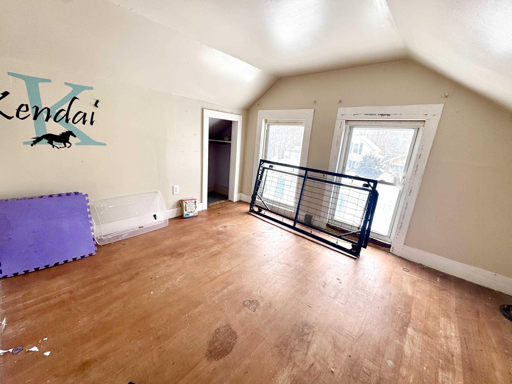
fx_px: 207
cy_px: 192
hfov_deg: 102.1
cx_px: 256
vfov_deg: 85.7
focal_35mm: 14
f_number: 2.2
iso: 40
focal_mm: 2.22
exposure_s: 1/139
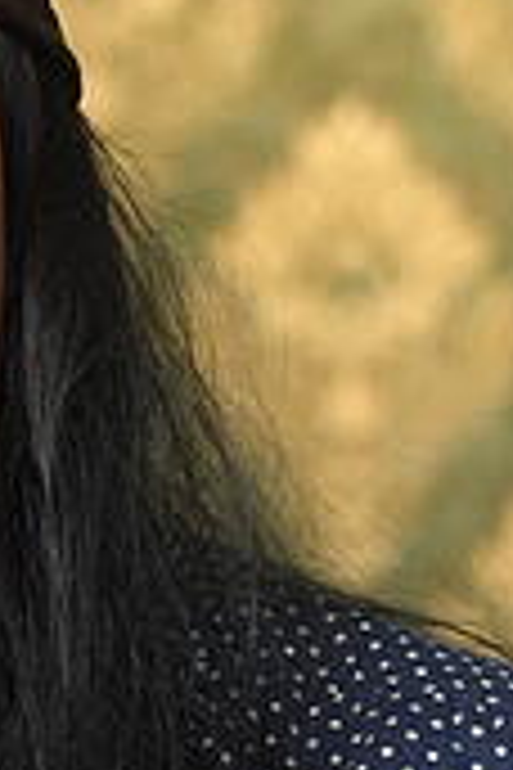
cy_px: 655
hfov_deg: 5.2
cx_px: -342
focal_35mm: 259
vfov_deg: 7.9
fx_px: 5536
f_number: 5.6
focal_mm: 73
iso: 3200
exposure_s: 1/160
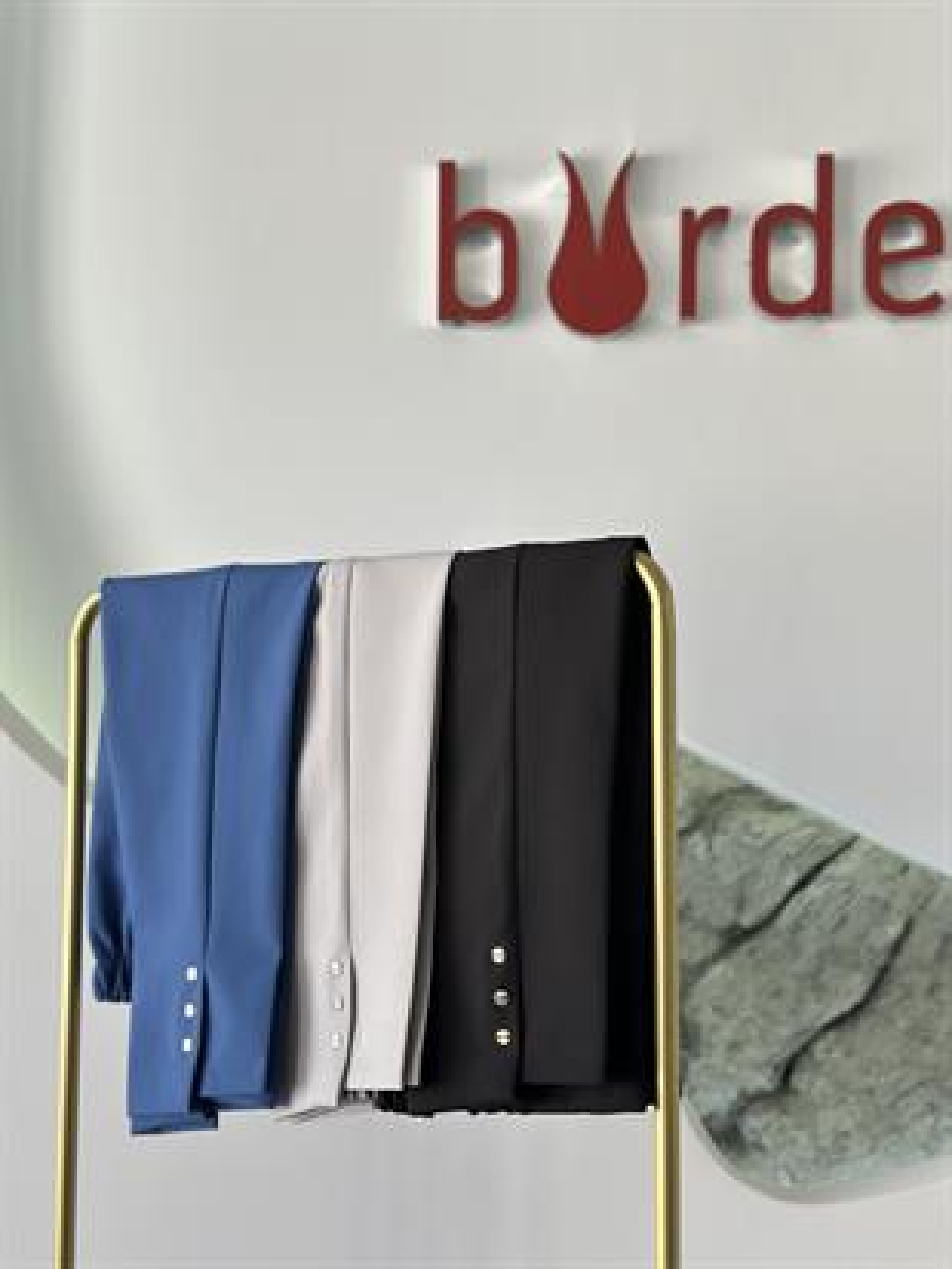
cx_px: 476
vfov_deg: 39.6
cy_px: 634
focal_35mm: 48
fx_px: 1759
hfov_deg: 30.3
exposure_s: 1/207
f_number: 1.78
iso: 80
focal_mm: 6.86
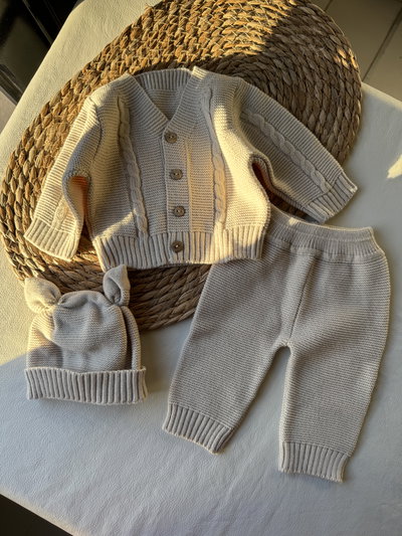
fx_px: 371
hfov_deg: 56.8
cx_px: 201
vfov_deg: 71.6
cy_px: 268
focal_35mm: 24
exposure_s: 1/347
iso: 80
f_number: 1.78
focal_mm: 6.76
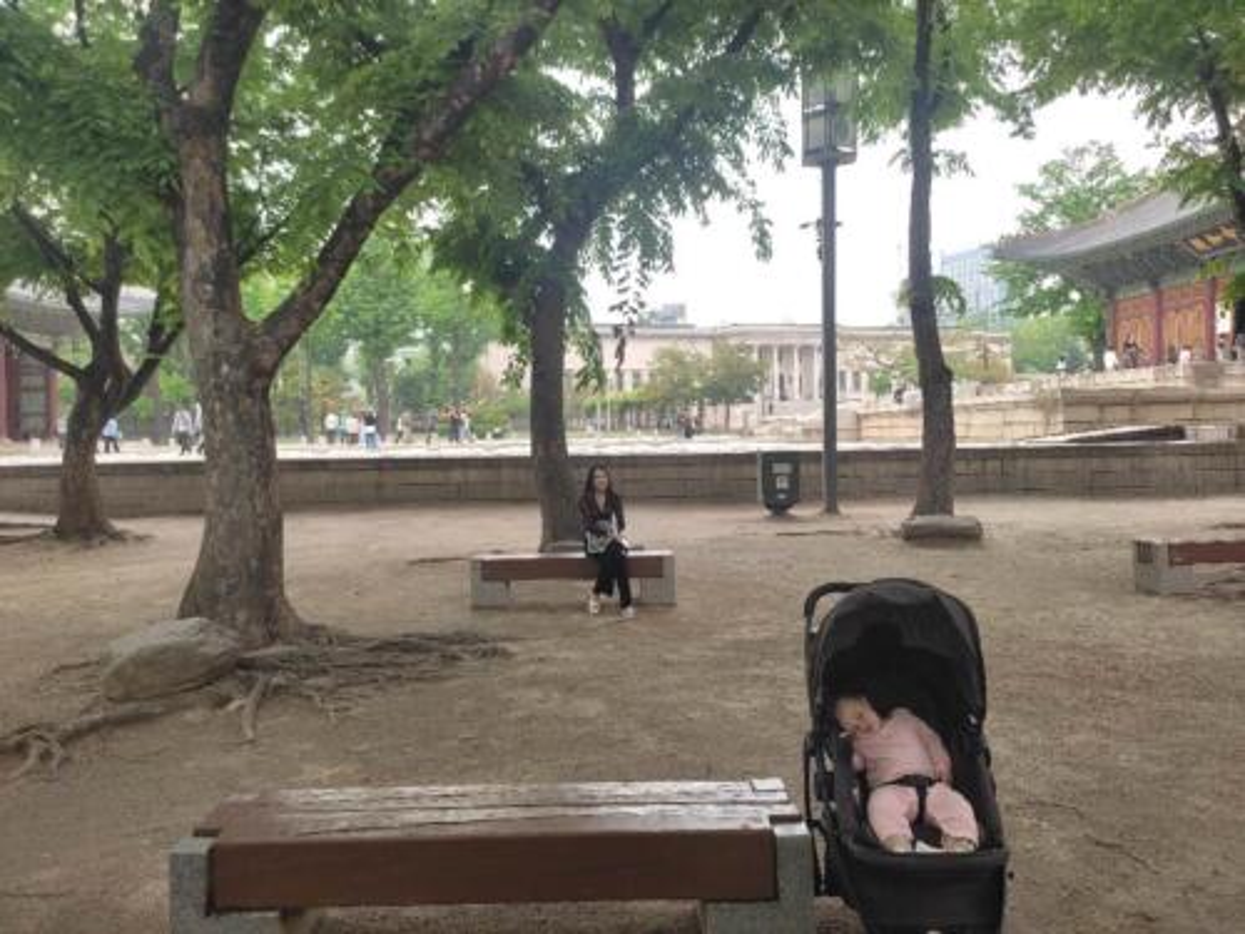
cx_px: 622
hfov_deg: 67.3
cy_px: 467
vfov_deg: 53.1
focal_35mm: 26
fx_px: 935
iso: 100
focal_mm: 4.74
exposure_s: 1/295
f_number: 1.79
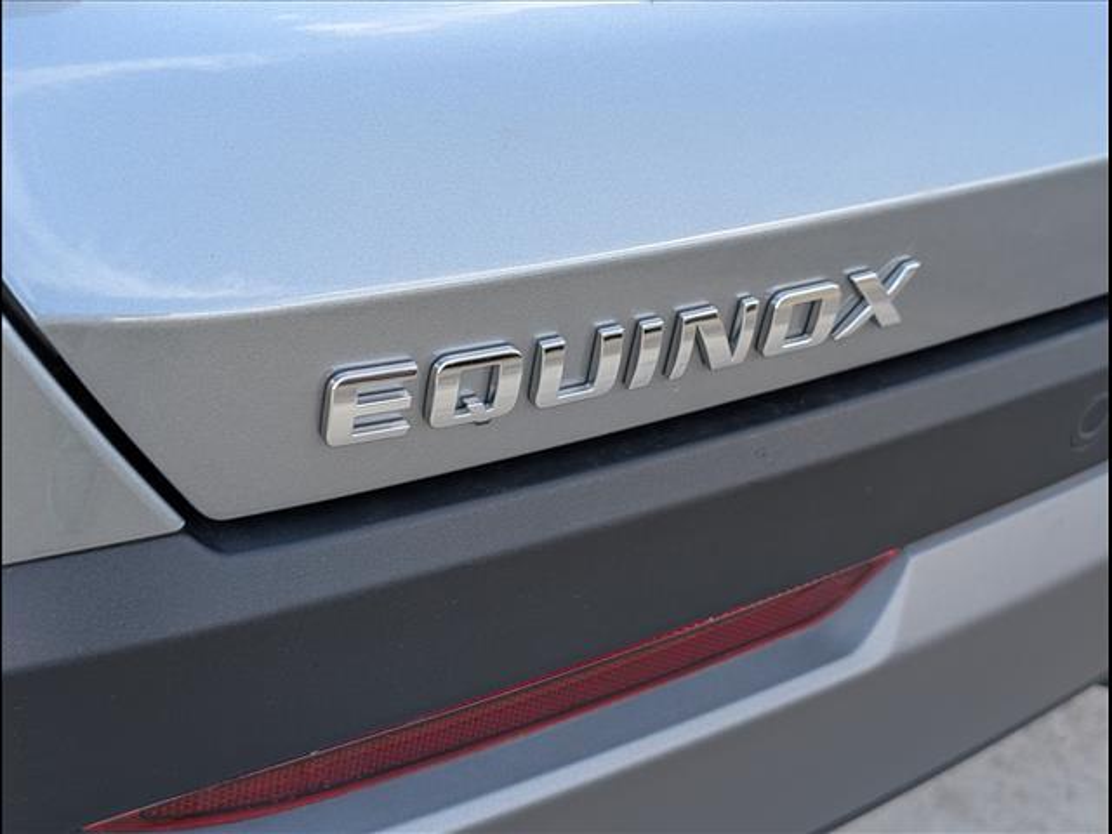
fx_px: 1574
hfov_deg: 38.9
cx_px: 556
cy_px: 417
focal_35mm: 49
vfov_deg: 29.7
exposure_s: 1/114
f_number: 1.68
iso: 24
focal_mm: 6.9
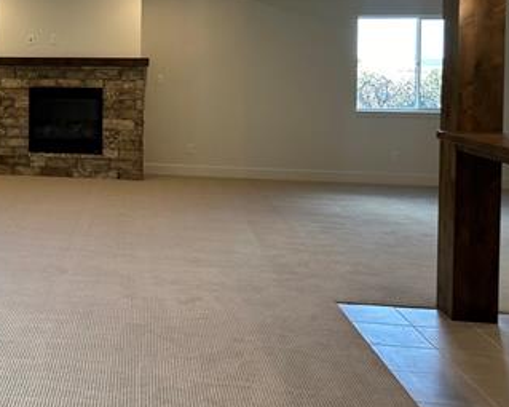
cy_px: 66
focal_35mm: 47
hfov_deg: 35.9
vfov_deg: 31.0
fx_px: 708
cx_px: 5
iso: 125
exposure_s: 1/120
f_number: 1.78
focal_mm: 6.86
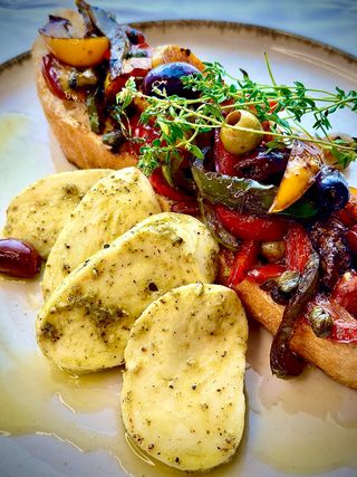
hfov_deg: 30.3
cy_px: 238
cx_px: 178
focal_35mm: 48
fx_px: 660
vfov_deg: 39.7
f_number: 1.78
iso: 64
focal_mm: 6.86
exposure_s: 1/100
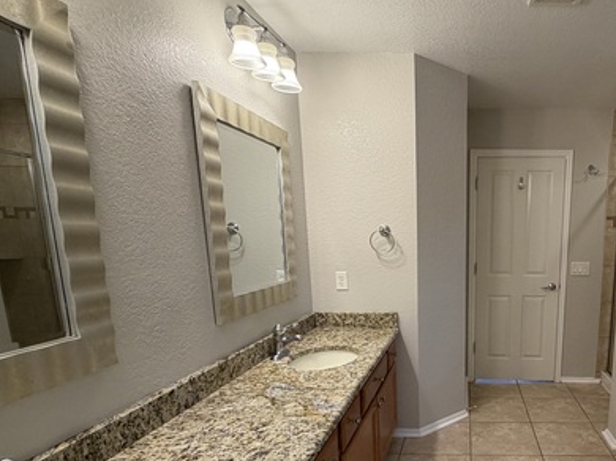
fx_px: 409
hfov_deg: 68.8
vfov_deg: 57.4
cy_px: 311
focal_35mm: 23
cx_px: 468
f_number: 2.2
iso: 160
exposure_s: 1/120
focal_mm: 2.22
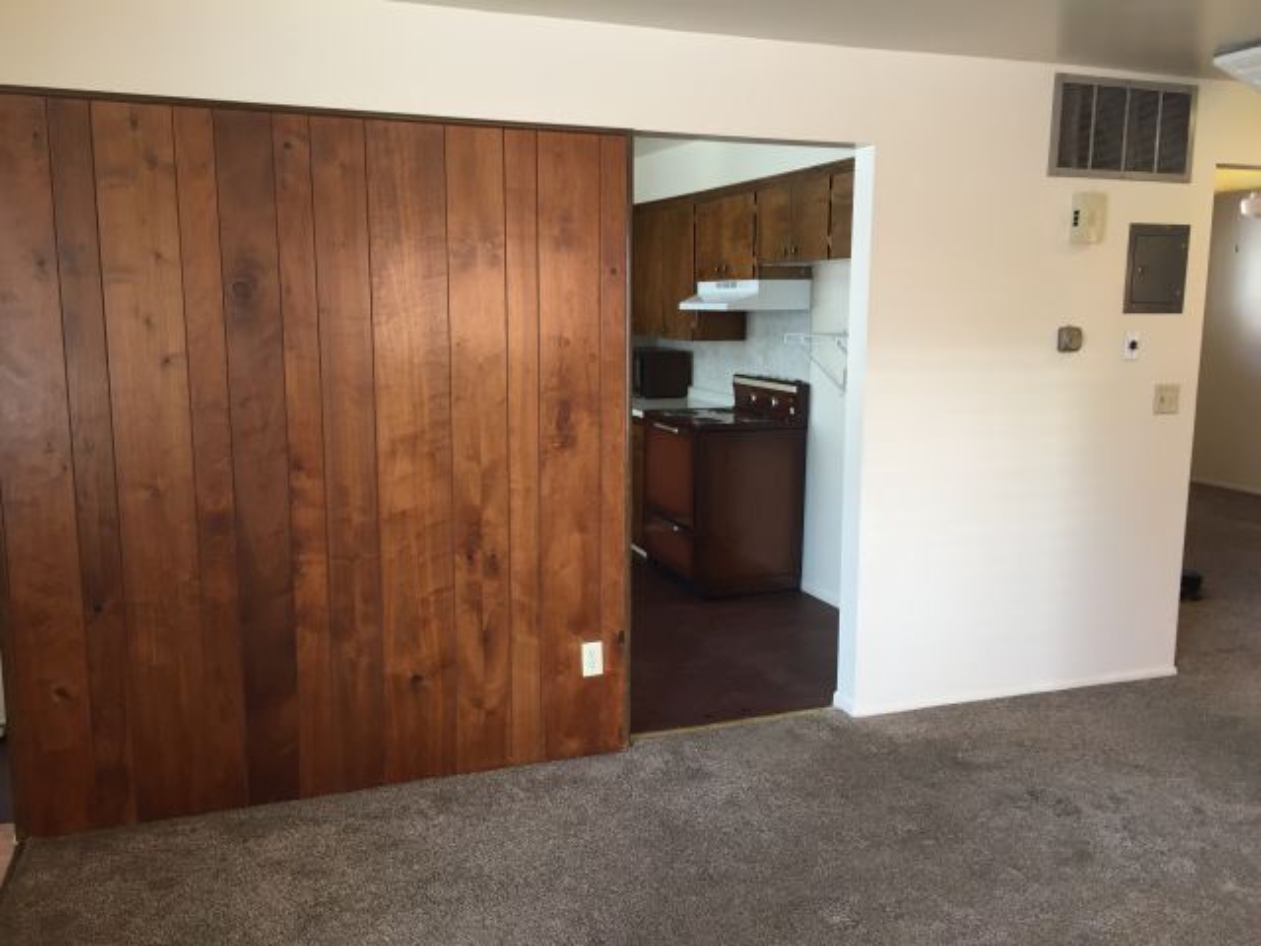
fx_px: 1056
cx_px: 630
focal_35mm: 29
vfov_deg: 48.2
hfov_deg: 61.7
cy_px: 473
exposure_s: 1/30
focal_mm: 4.15
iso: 64
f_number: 2.2
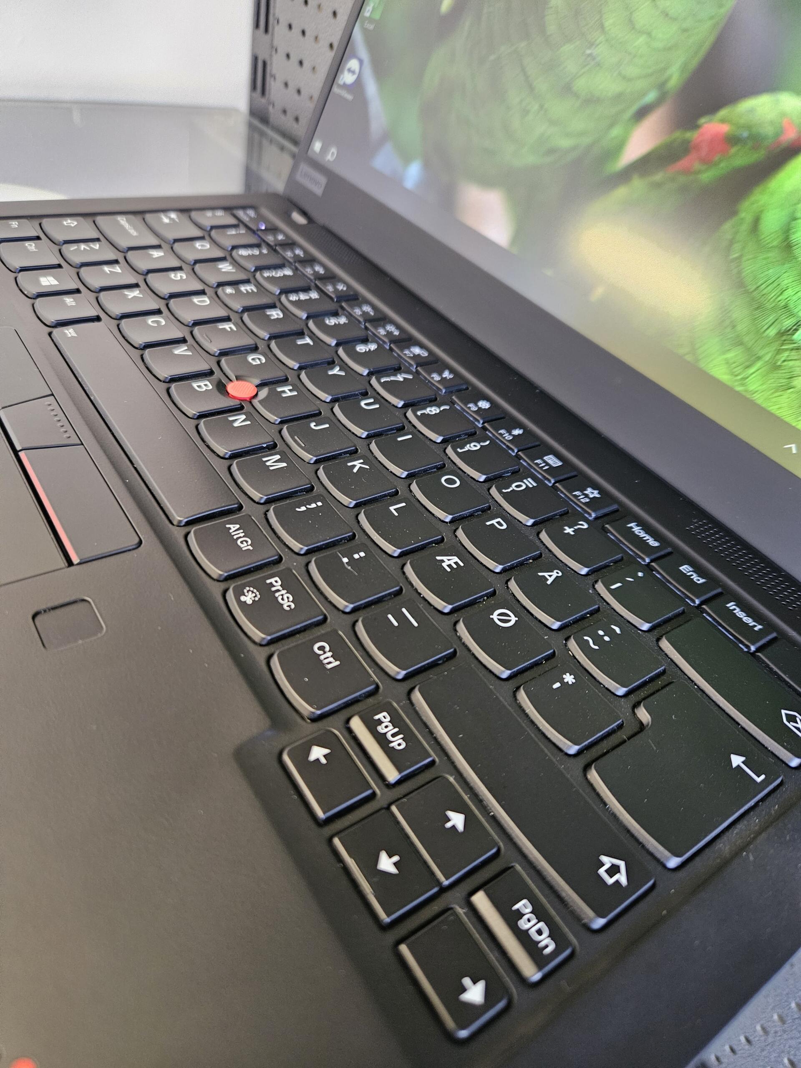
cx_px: 400
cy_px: 534
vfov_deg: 73.9
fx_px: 710
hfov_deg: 58.9
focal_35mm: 23
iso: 640
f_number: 1.8
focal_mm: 5.4
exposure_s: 1/50
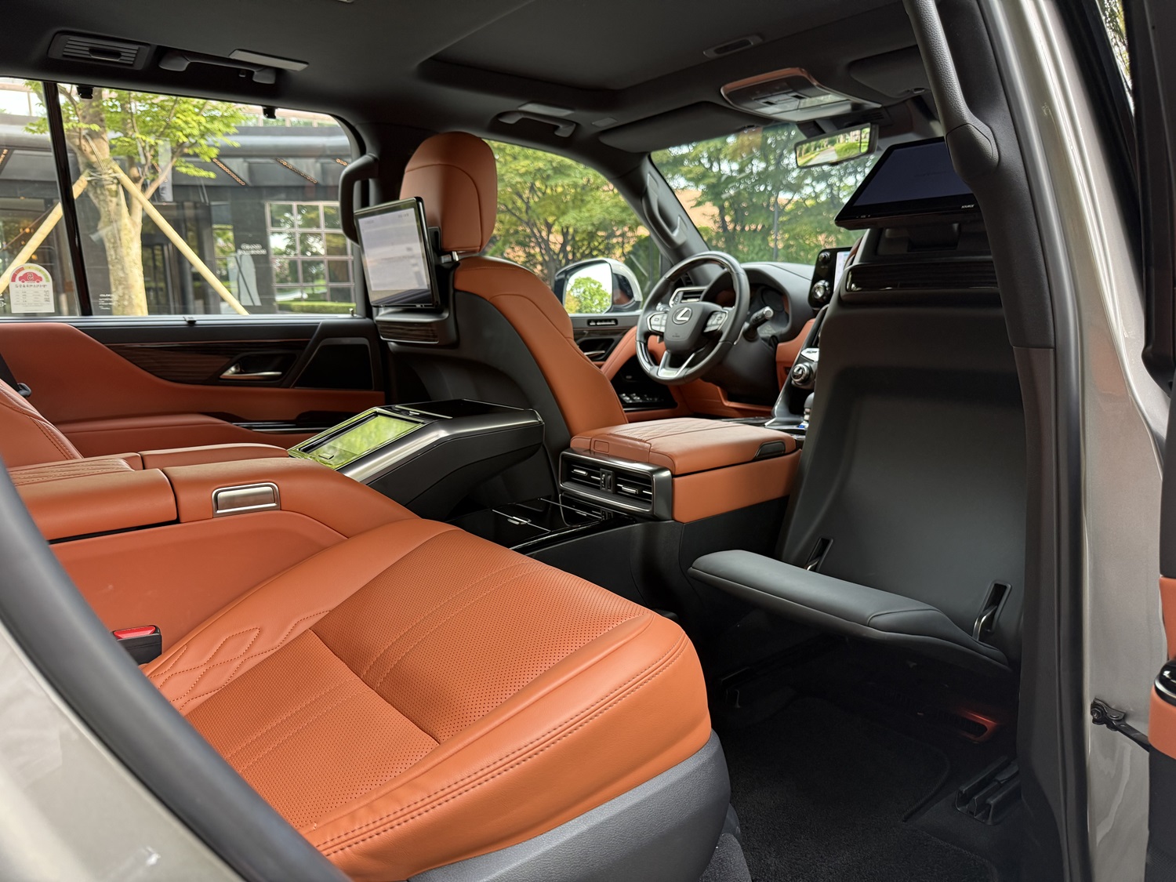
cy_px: 441
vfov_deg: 56.8
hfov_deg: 71.6
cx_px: 588
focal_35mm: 24
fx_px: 815
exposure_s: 1/121
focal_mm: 6.76
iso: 160
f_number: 1.78
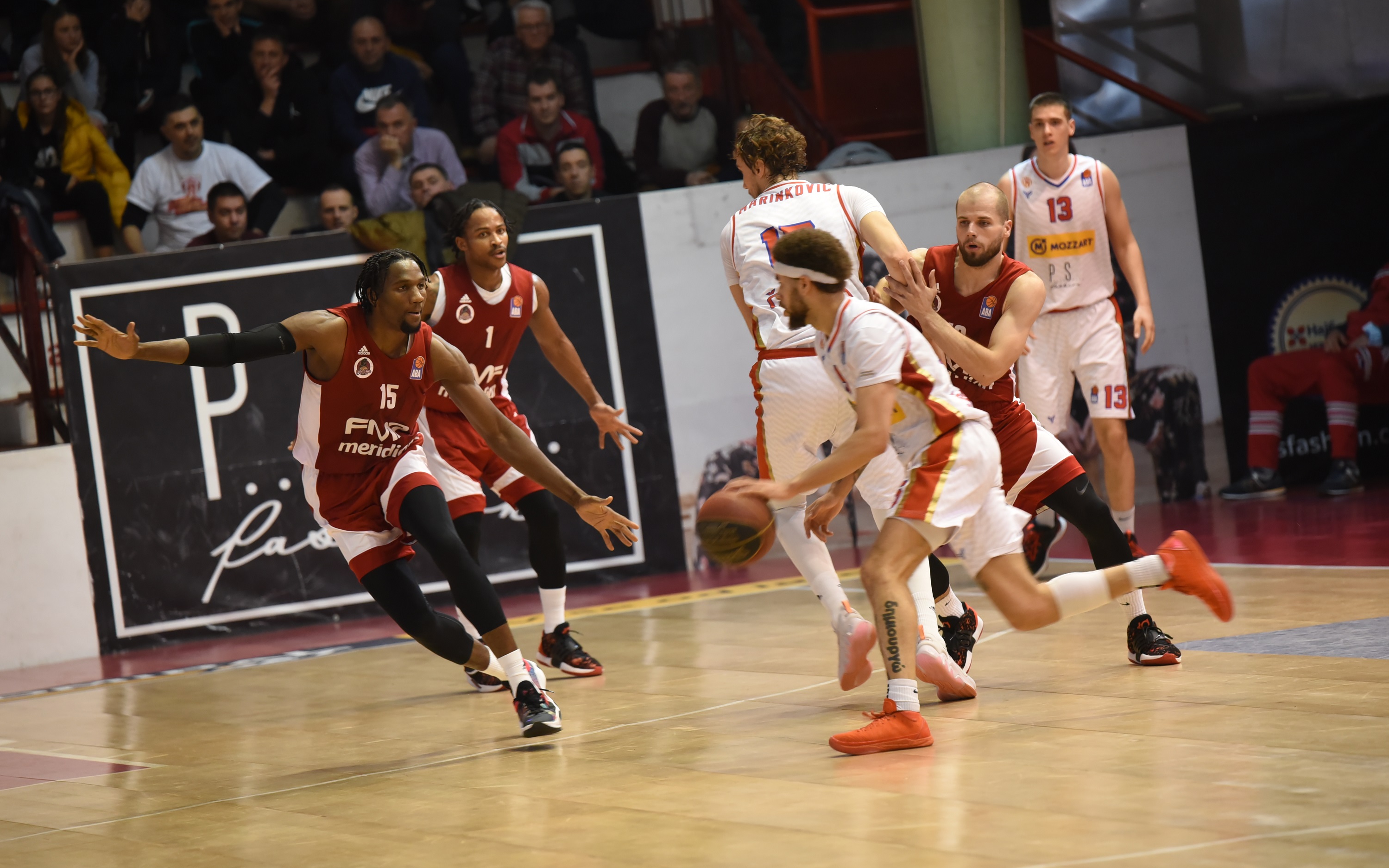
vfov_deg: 6.4
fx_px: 7722
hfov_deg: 10.3
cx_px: 694
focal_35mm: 204
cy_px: 417
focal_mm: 200
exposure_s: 1/320
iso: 2500
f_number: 3.5
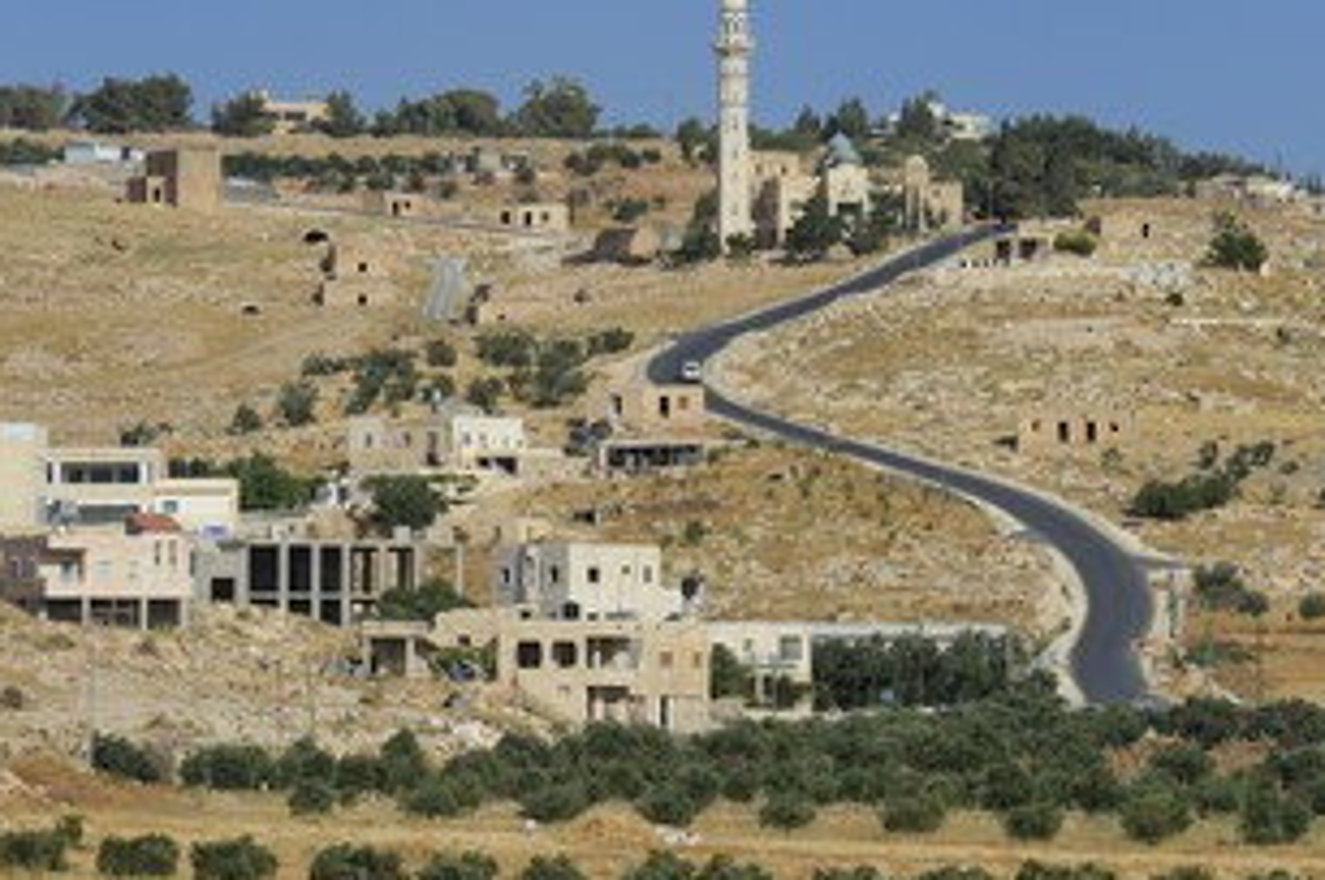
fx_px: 10074
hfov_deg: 7.5
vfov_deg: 5.0
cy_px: 397
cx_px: 613
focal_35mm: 274
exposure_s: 1/800
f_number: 9
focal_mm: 200
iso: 200
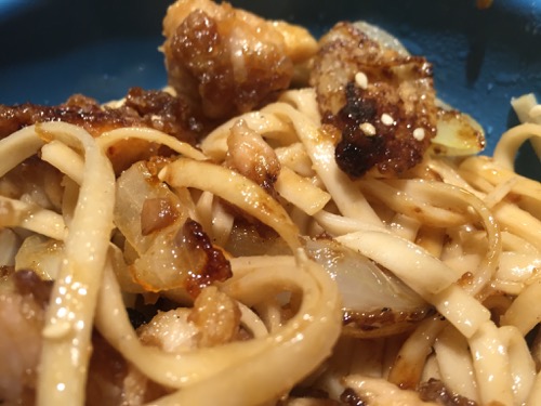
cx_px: 270
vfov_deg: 48.2
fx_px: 453
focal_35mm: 29
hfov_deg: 61.7
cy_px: 203
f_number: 2.2
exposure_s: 1/30
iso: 64
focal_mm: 4.15
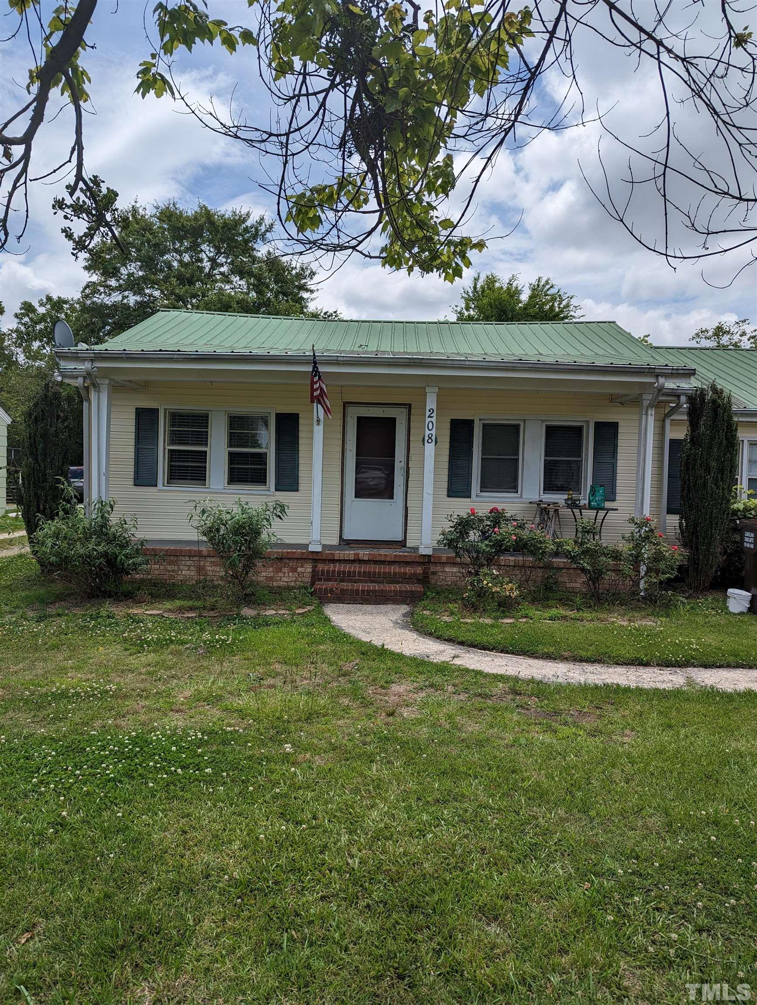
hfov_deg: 56.9
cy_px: 502
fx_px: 698
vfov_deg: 71.5
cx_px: 378
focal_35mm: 24
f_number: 1.85
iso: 47
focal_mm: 6.81
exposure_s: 1/3425
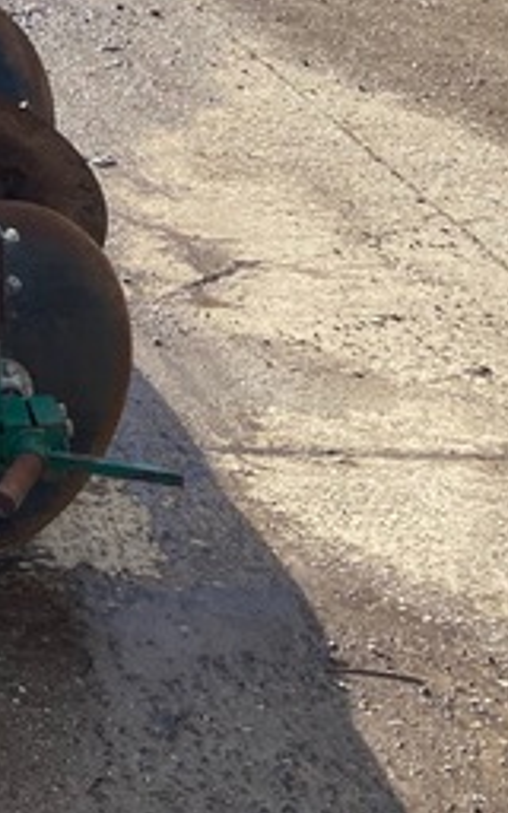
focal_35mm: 86
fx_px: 1905
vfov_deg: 22.8
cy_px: -60
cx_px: -521
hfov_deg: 13.1
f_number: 1.8
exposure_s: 1/2268
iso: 32
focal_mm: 4.25
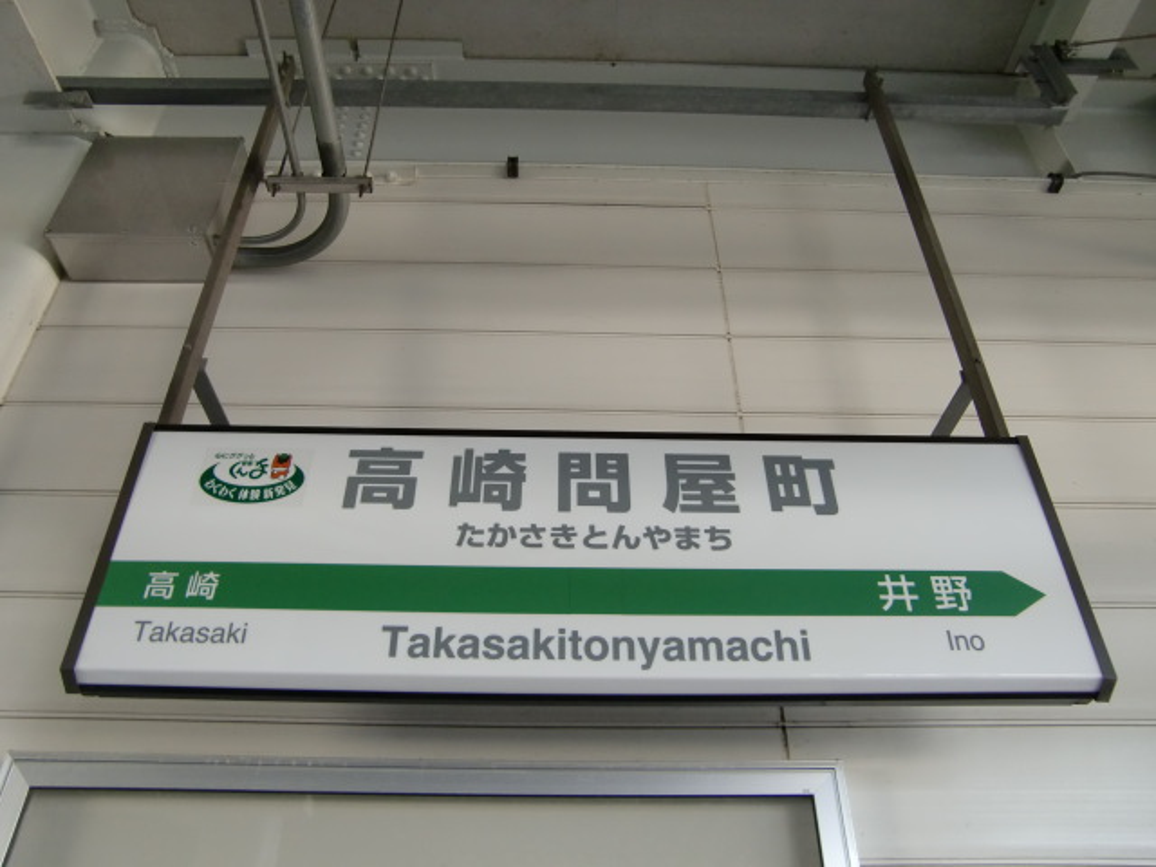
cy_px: 434
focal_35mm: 28
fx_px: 935
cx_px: 578
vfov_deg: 49.7
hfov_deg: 63.4
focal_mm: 4.9
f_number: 2.6
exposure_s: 1/60
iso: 200
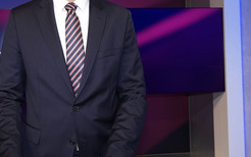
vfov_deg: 23.1
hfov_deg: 35.7
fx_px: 383
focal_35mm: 56
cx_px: 71
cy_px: 54
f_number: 5
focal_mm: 30
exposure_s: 1/160
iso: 2000
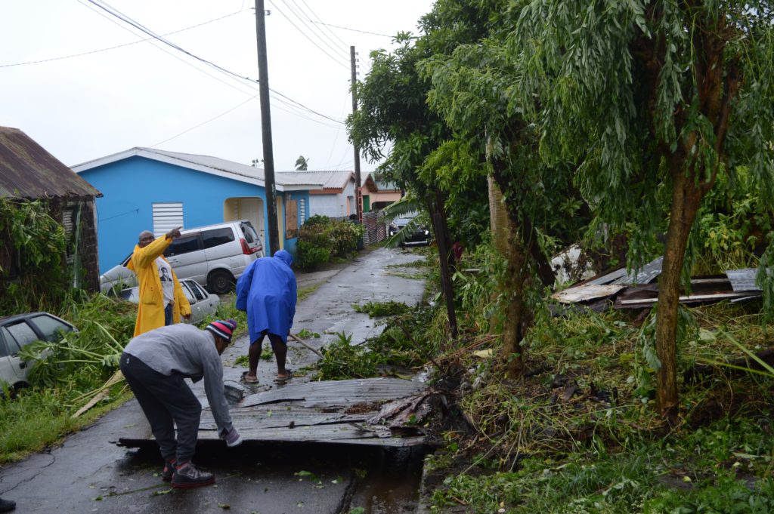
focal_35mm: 40
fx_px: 870
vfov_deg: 33.0
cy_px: 257
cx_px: 387
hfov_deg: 48.0
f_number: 5.6
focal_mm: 27
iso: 110
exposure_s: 1/125
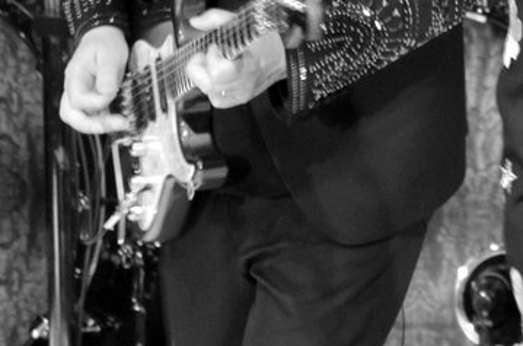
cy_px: -116
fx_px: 15981
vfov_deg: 1.2
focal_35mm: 1102
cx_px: 661
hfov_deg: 1.9
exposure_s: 1/50
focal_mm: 220
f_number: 5.3
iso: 1600
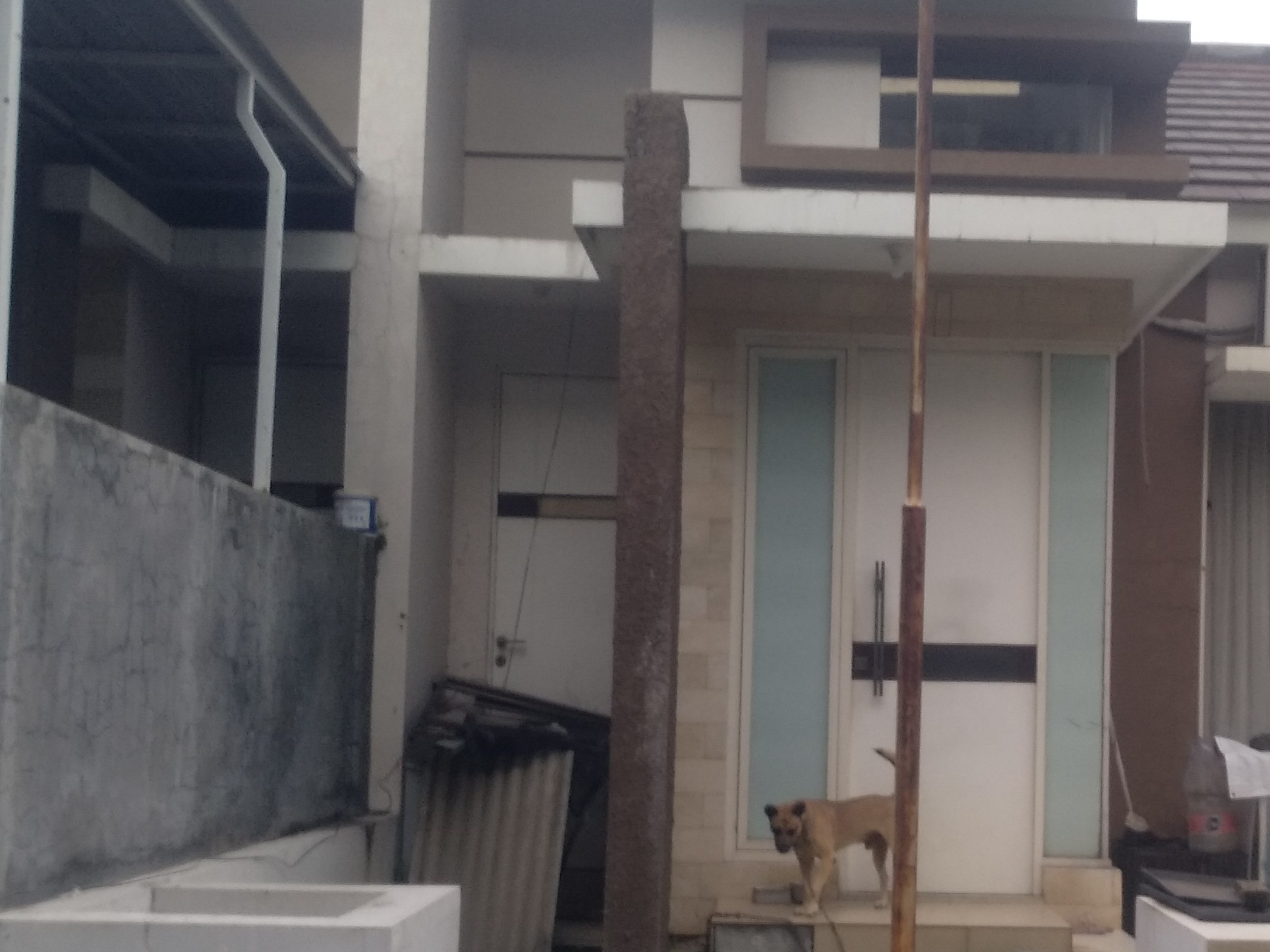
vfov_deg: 34.0
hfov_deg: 43.9
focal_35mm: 42
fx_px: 1541
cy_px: 640
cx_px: 887
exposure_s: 1/124
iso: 125
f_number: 2.2
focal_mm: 3.81
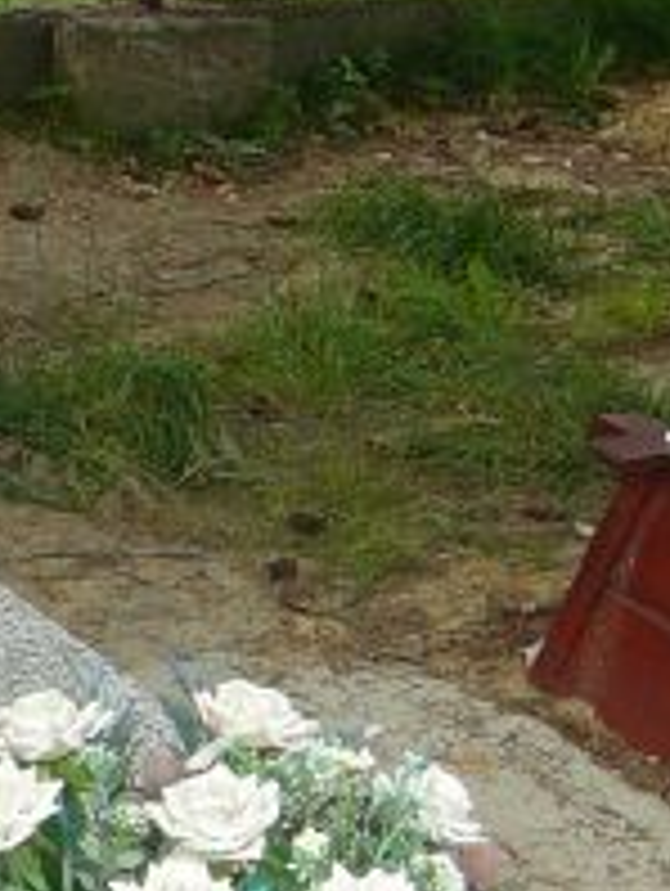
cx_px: -76
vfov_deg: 17.3
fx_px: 2910
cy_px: 702
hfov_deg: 12.9
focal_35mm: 113
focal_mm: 5.2
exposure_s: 1/250
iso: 80
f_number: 2.8
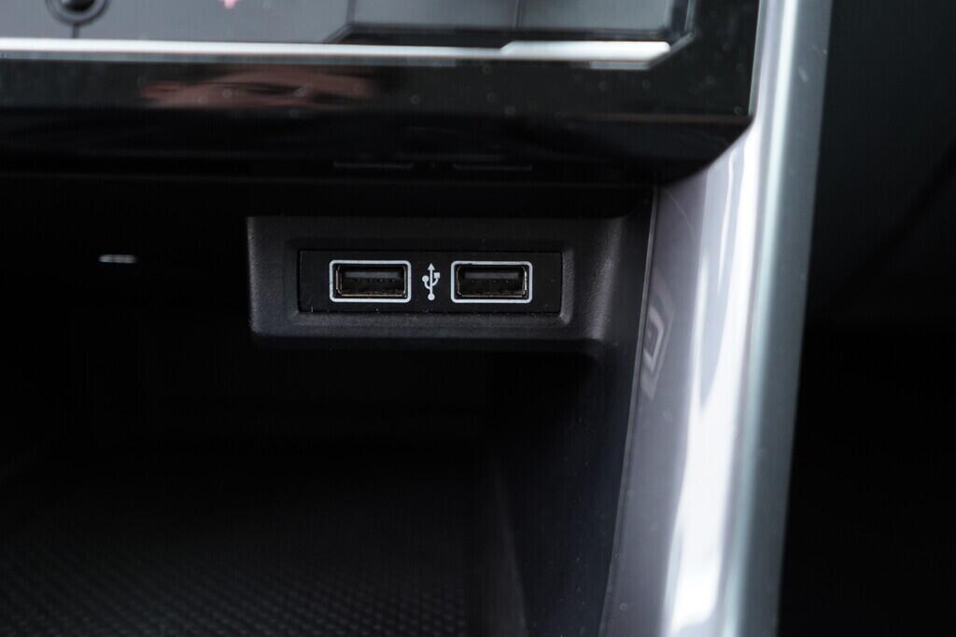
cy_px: 318
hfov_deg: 53.1
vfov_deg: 36.9
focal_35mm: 36
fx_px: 956
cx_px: 478
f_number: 2.8
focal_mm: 24
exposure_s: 1/40
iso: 800
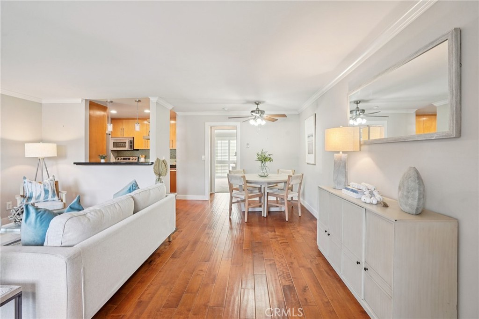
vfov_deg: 73.7
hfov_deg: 96.8
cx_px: 240
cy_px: 160
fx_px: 213
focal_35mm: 16
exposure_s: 1/6
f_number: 8
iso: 400
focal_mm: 16
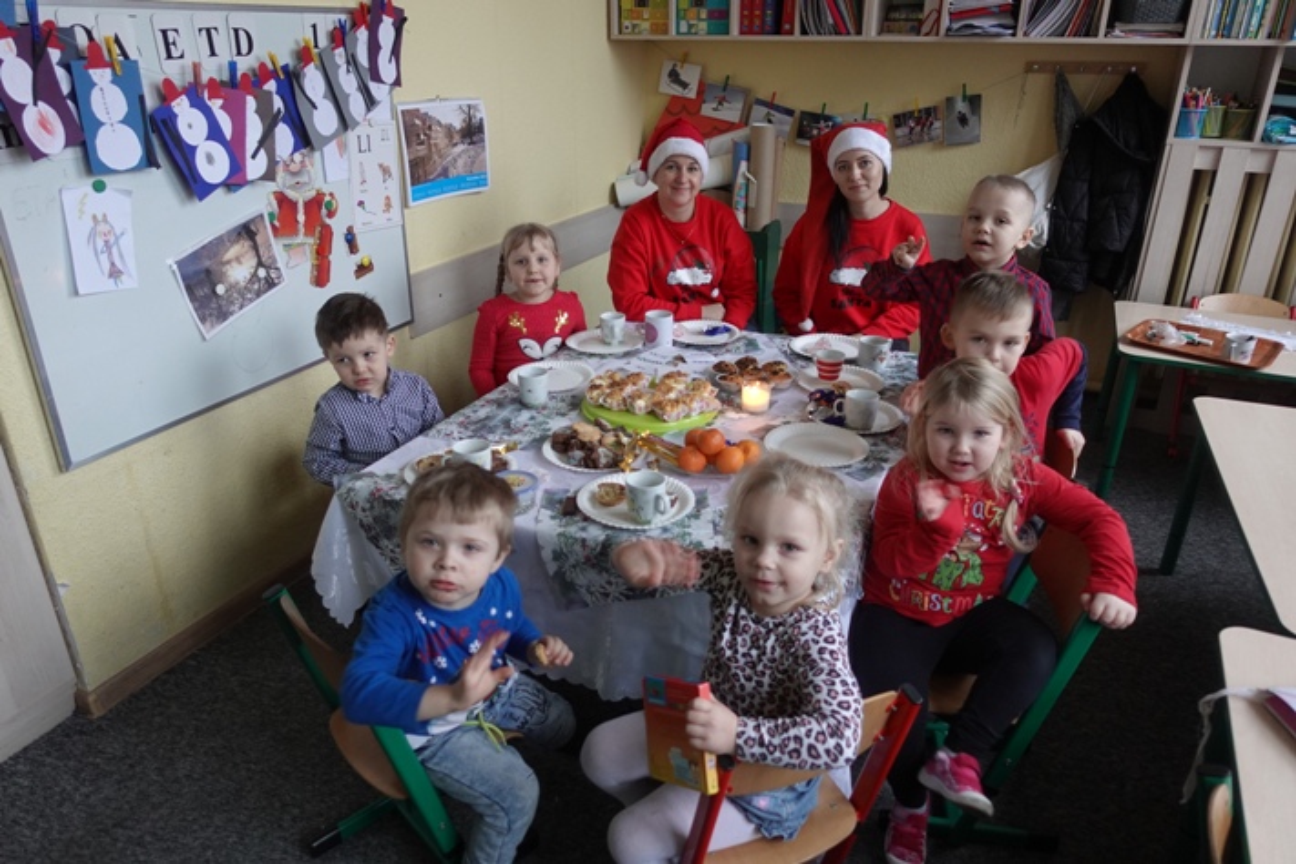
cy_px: 432
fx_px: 864
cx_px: 648
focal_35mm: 24
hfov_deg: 73.7
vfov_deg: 53.1
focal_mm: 8.8
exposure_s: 1/60
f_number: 1.8
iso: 640
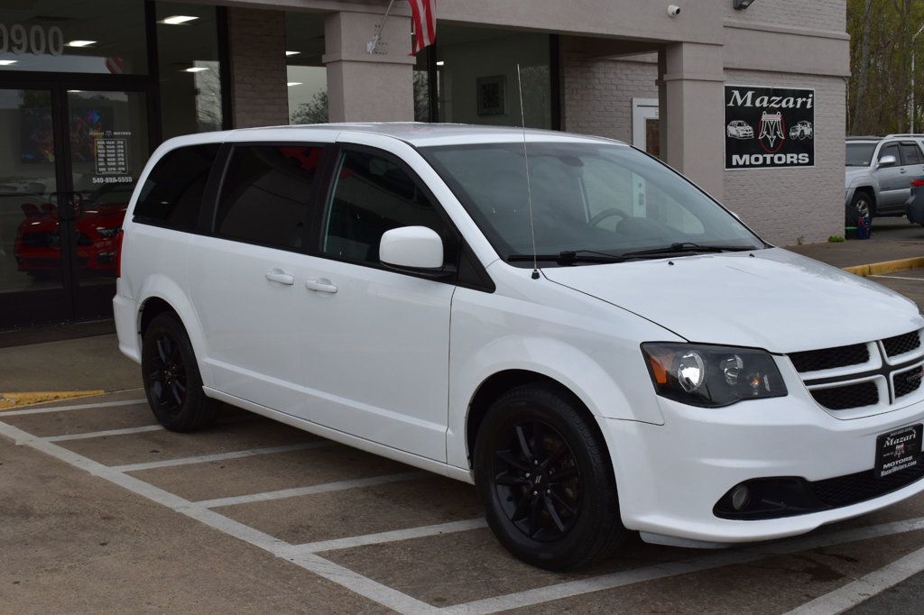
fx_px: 1155
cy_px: 308
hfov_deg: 43.6
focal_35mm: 45
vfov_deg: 29.8
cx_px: 462
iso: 400
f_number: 11
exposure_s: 1/400
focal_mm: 30
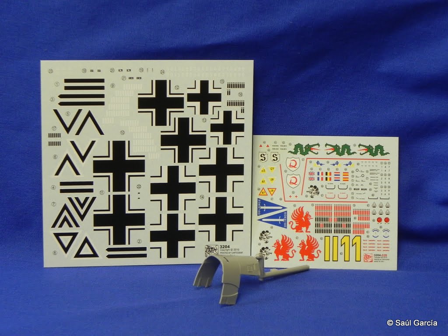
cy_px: 168
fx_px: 1100
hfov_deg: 23.0
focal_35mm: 85
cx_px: 224
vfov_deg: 17.4
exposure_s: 1/30
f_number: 4
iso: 293
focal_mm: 15.1
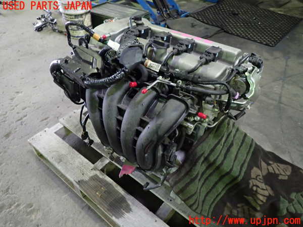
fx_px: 219
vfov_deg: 54.9
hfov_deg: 69.4
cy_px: 114
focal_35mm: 25
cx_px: 152
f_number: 2
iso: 640
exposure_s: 1/30
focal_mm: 4.5
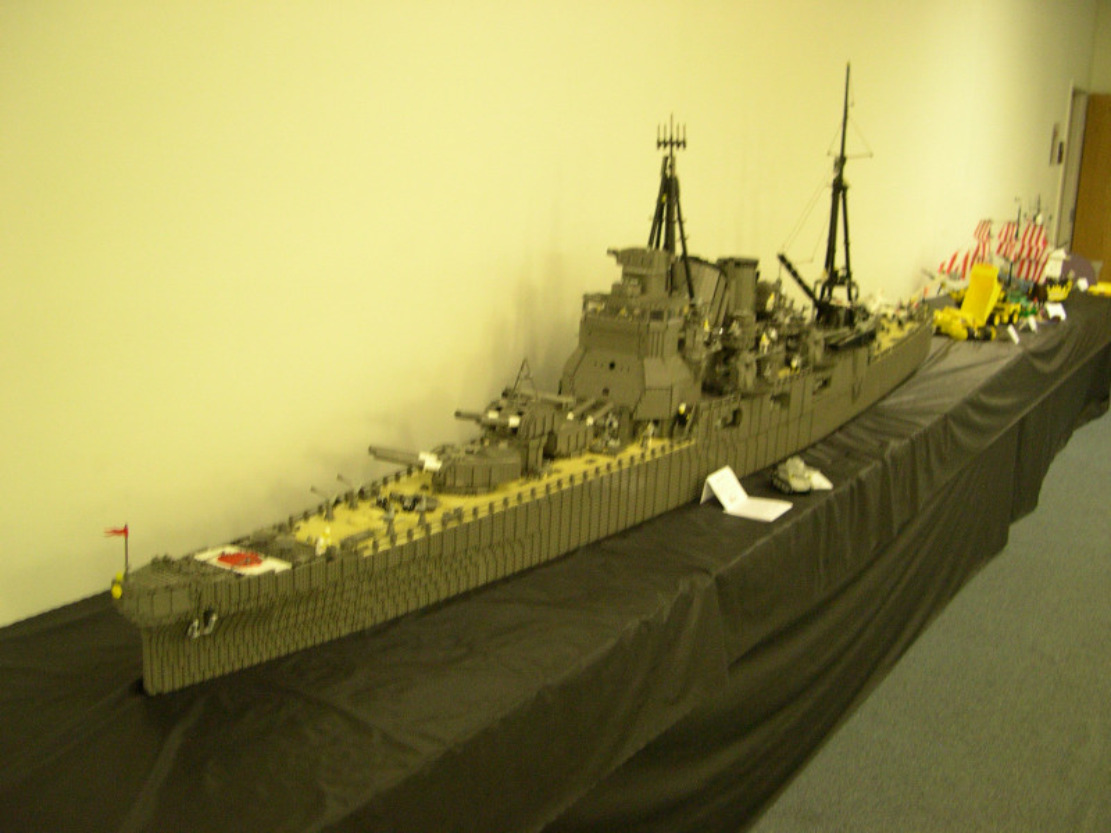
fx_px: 1220
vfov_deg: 37.7
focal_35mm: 38
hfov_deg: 49.0
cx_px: 556
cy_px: 416
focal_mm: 8
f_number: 2.8
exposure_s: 1/10.8
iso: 400
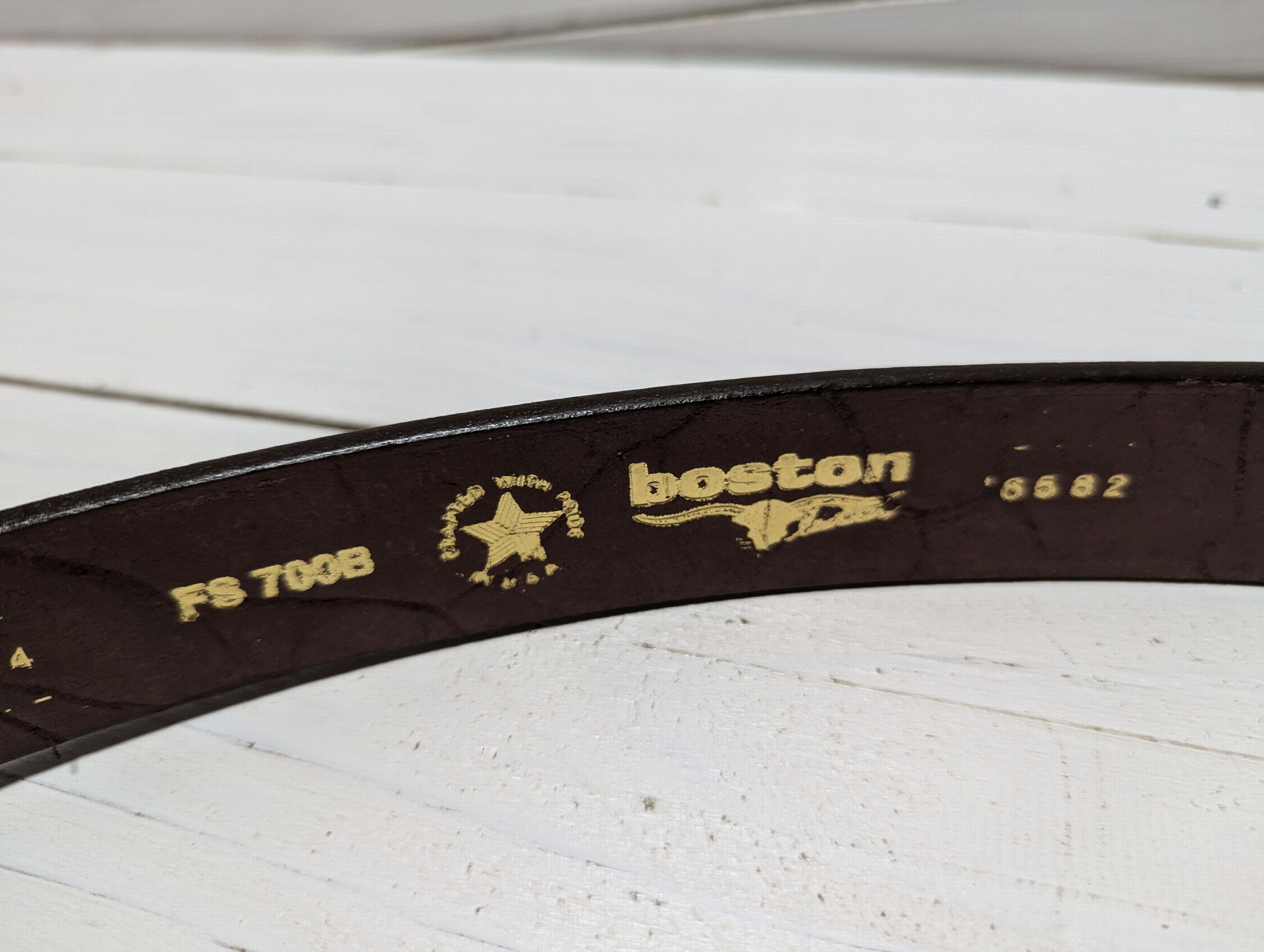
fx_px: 878
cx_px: 632
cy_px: 476
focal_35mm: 24
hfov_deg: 71.5
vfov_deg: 56.9
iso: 339
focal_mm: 6.81
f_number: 1.85
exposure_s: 1/67.5
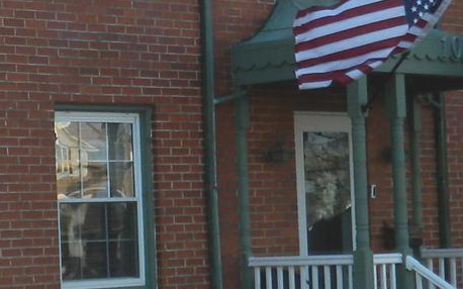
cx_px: -128
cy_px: 207
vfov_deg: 8.9
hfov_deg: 13.7
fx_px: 1854
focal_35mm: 147
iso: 80
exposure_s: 1/400
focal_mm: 5.6
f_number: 3.2
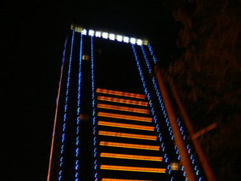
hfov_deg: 52.6
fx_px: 244
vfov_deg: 40.7
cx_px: 120
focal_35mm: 35
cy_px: 90
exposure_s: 1/4
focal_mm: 7.4
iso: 200
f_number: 2.8
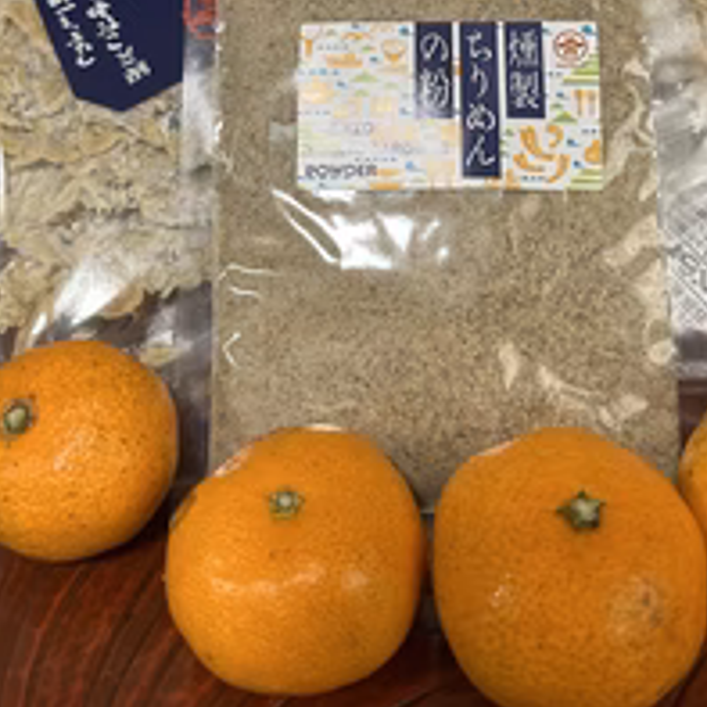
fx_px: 994
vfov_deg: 36.9
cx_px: 391
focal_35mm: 43
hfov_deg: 39.1
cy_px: 83
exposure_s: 1/100
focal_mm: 6.86
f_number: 1.78
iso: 200
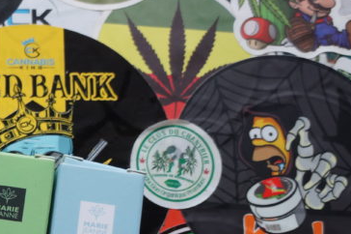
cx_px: -59
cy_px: 285
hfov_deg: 24.4
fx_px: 740
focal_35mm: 76
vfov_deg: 17.1
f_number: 5
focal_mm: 18
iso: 400
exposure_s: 1/25
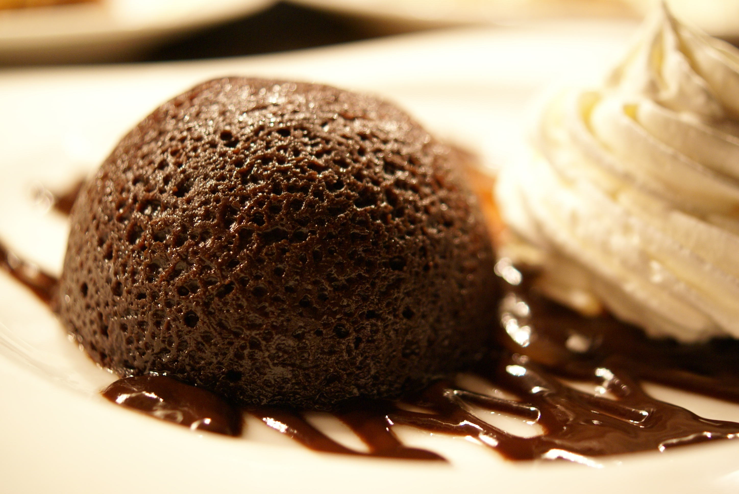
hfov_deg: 43.6
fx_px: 924
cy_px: 247
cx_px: 370
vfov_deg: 29.9
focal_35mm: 45
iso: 320
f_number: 2.8
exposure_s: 1/50
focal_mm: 30
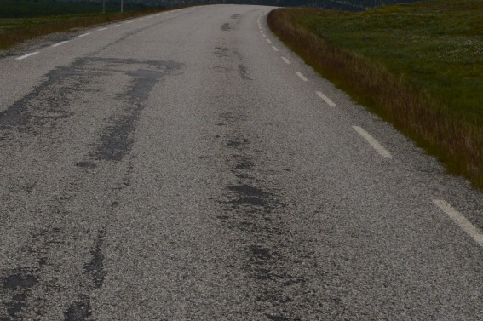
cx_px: 95
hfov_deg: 20.4
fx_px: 1327
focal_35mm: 99
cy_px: -51
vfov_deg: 13.5
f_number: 11
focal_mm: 26
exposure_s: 1/400
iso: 400
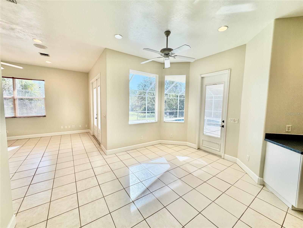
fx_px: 123
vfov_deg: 85.7
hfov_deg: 102.1
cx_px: 152
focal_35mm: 14
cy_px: 114
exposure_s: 1/215
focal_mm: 2.22
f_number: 2.2
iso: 40
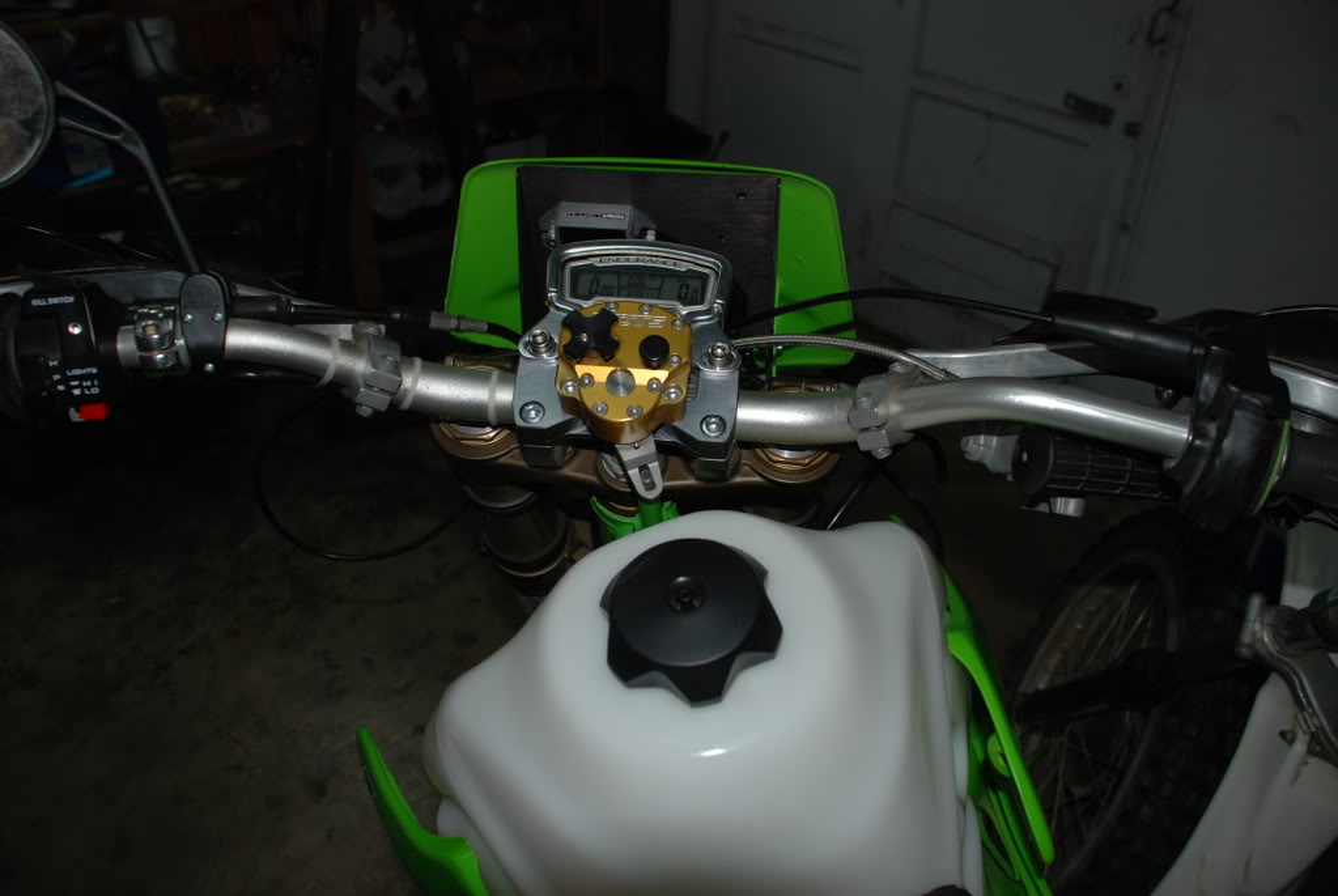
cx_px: 669
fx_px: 1116
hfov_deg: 61.9
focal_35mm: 30
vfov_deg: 43.7
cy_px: 448
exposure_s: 1/60
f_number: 3.8
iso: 200
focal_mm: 20
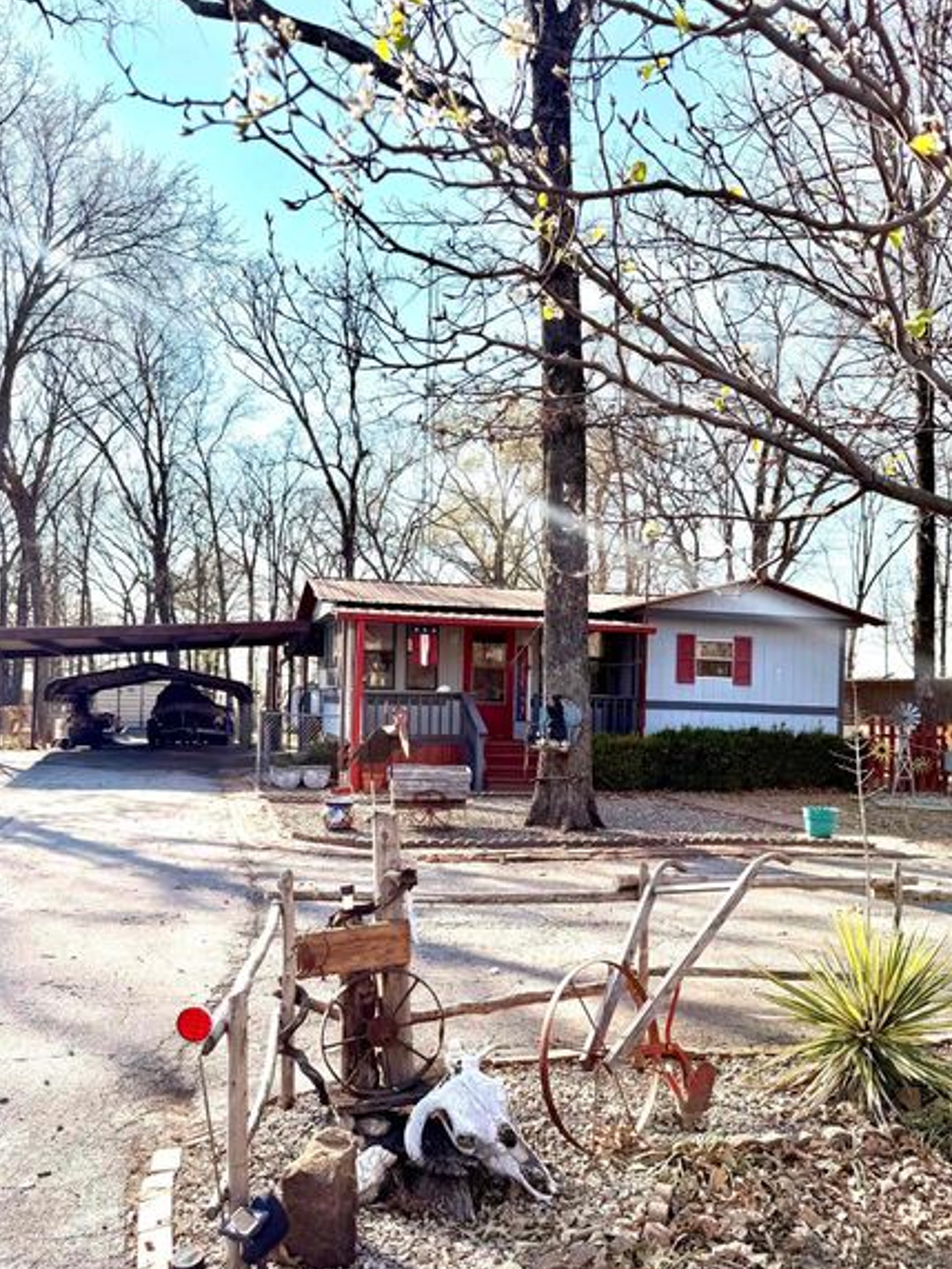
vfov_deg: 63.3
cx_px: 515
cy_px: 693
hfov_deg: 49.7
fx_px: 1027
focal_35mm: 28
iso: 80
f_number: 1.78
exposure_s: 1/3584
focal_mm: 6.76
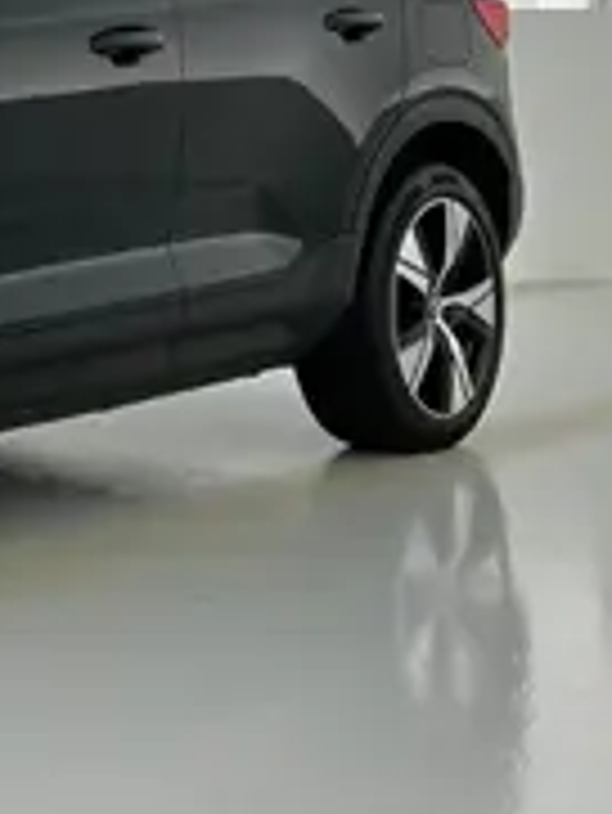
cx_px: -382
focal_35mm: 69
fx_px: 1625
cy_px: 211
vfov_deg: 27.8
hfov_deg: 18.2
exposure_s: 1/120
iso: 125
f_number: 1.5
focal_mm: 5.7
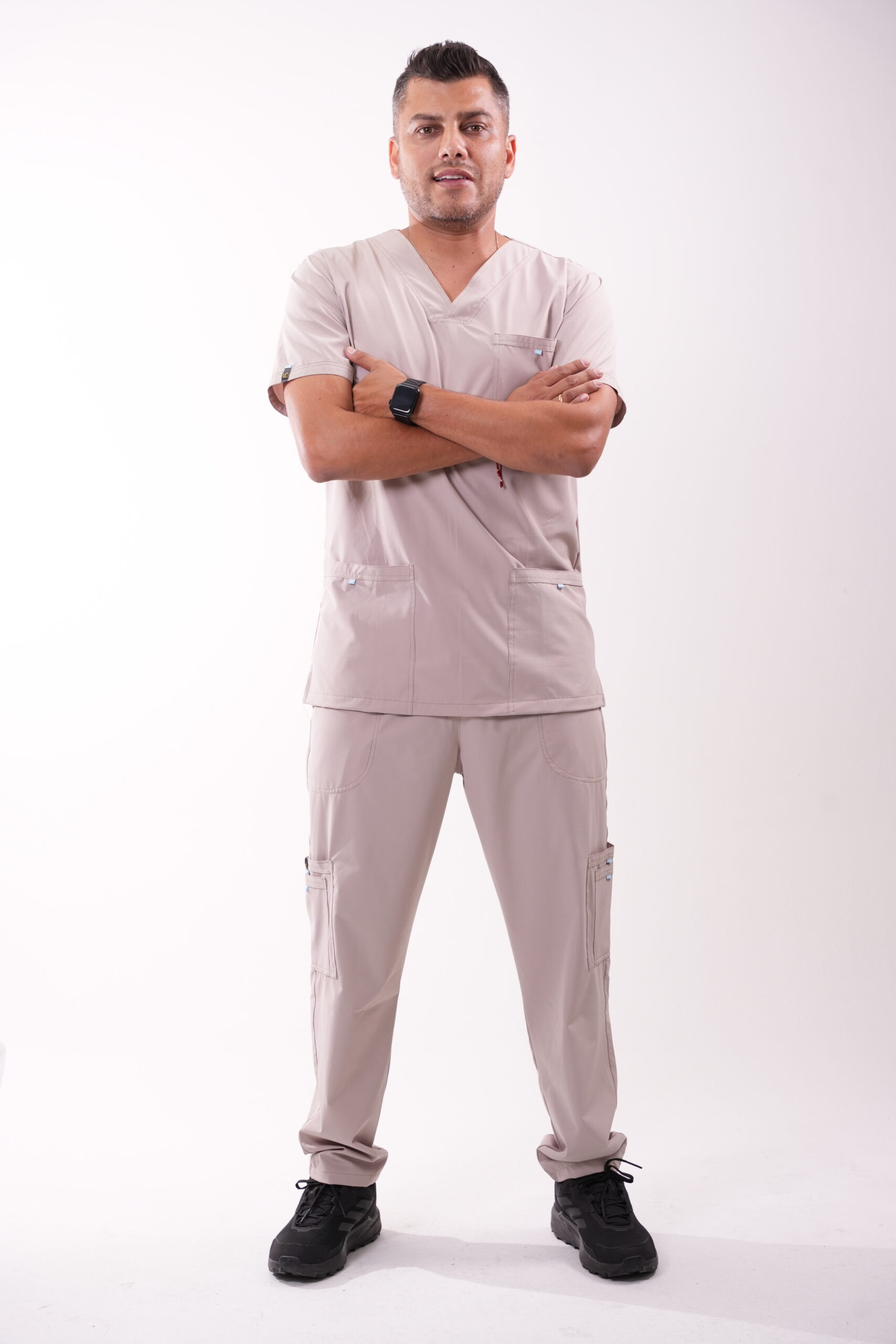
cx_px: 448
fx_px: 2613
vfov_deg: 28.8
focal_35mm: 70
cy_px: 672
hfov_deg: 19.5
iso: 320
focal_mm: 70
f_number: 5.6
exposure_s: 1/160
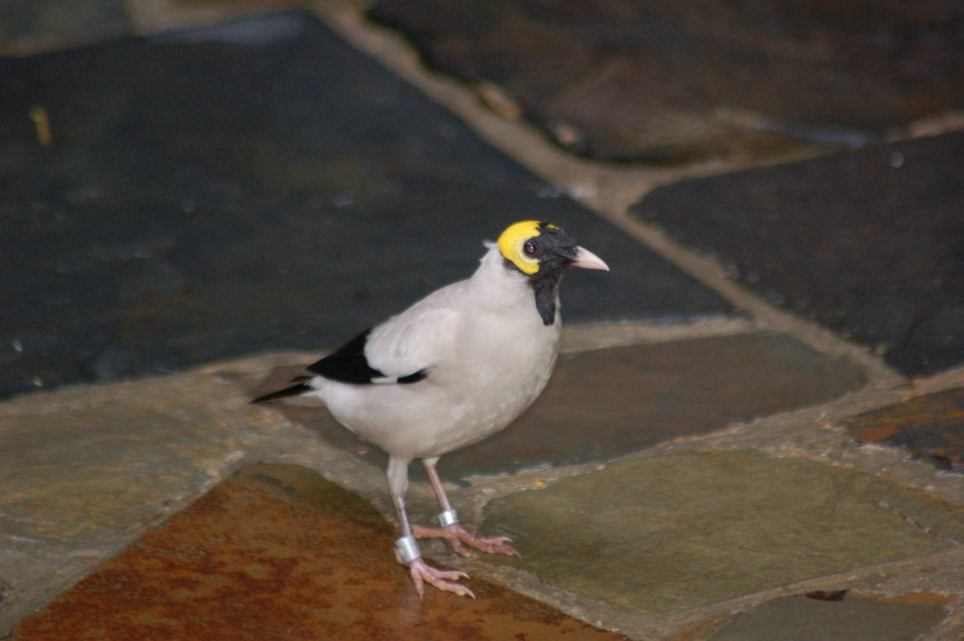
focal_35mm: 405
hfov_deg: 5.1
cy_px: 320
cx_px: 482
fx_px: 10836
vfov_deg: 3.4
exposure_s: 1/250
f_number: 5.6
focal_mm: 270
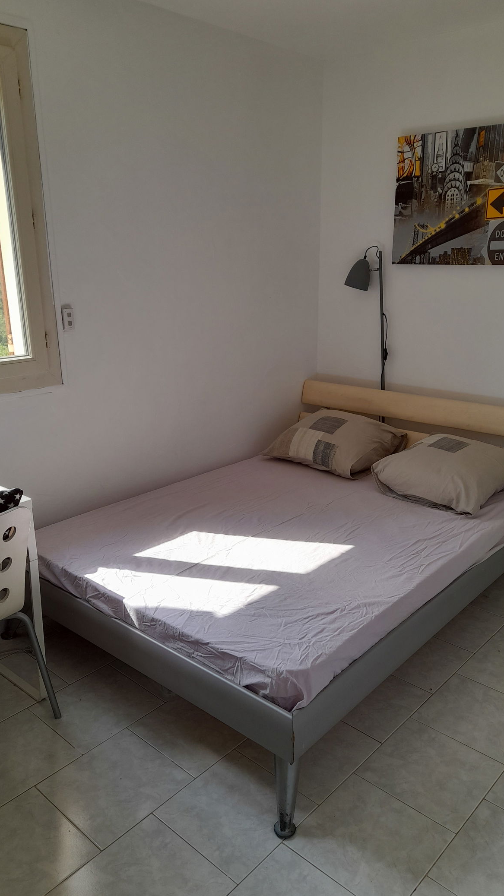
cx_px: 260
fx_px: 665
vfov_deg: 67.9
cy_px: 452
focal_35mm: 28
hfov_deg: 41.5
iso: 25
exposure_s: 1/120
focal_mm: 4.6
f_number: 2
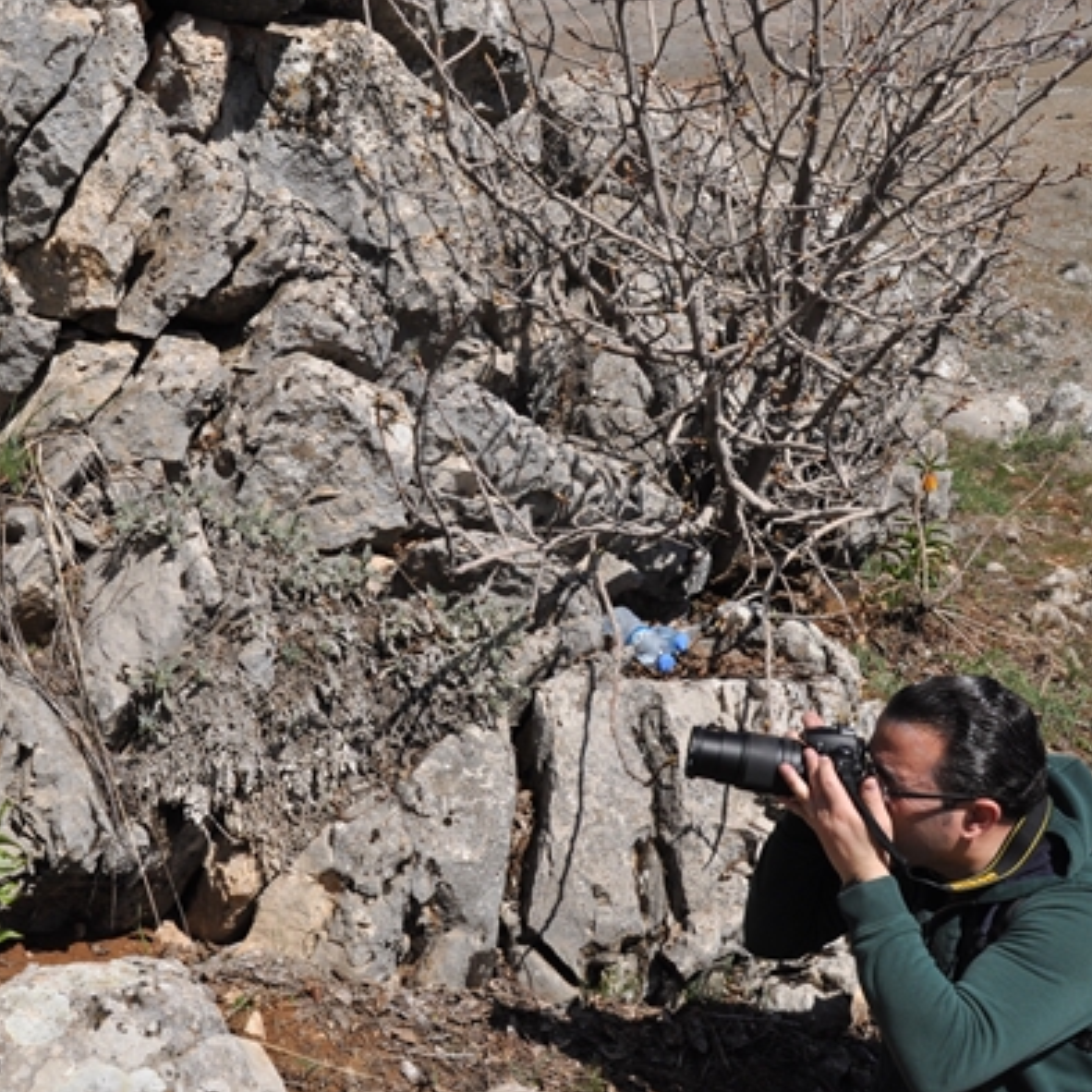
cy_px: 547
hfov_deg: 37.7
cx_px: 466
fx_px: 1593
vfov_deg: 37.8
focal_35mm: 45
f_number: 13
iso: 320
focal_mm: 23
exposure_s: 1/640
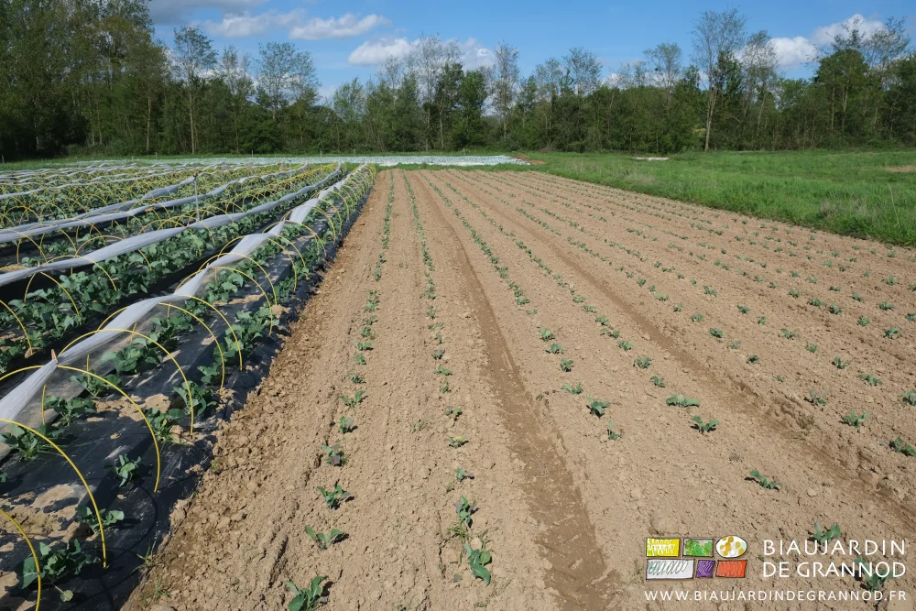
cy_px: 306
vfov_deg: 47.9
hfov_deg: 67.4
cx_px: 458
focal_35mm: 27
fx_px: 687
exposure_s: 1/480
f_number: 8
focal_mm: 18
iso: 160
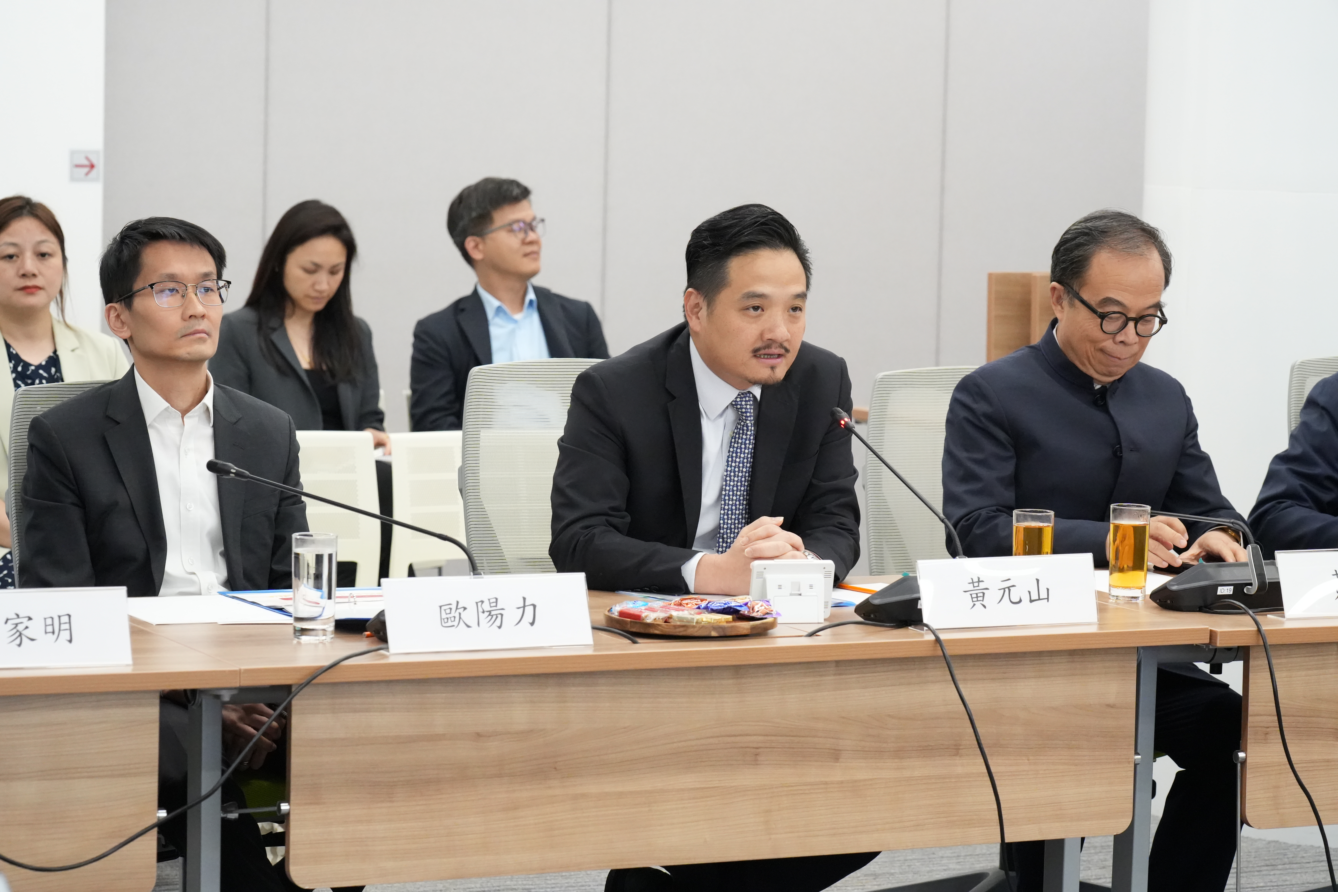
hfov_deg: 19.6
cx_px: 669
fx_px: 3865
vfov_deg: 13.2
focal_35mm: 104
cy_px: 446
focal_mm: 104
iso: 10000
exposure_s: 1/125
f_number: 5.6
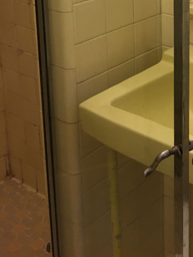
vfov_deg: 28.1
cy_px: -22
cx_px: 206
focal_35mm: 63
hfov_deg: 22.2
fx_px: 468
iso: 100
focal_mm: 4.15
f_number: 2.2
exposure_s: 1/30
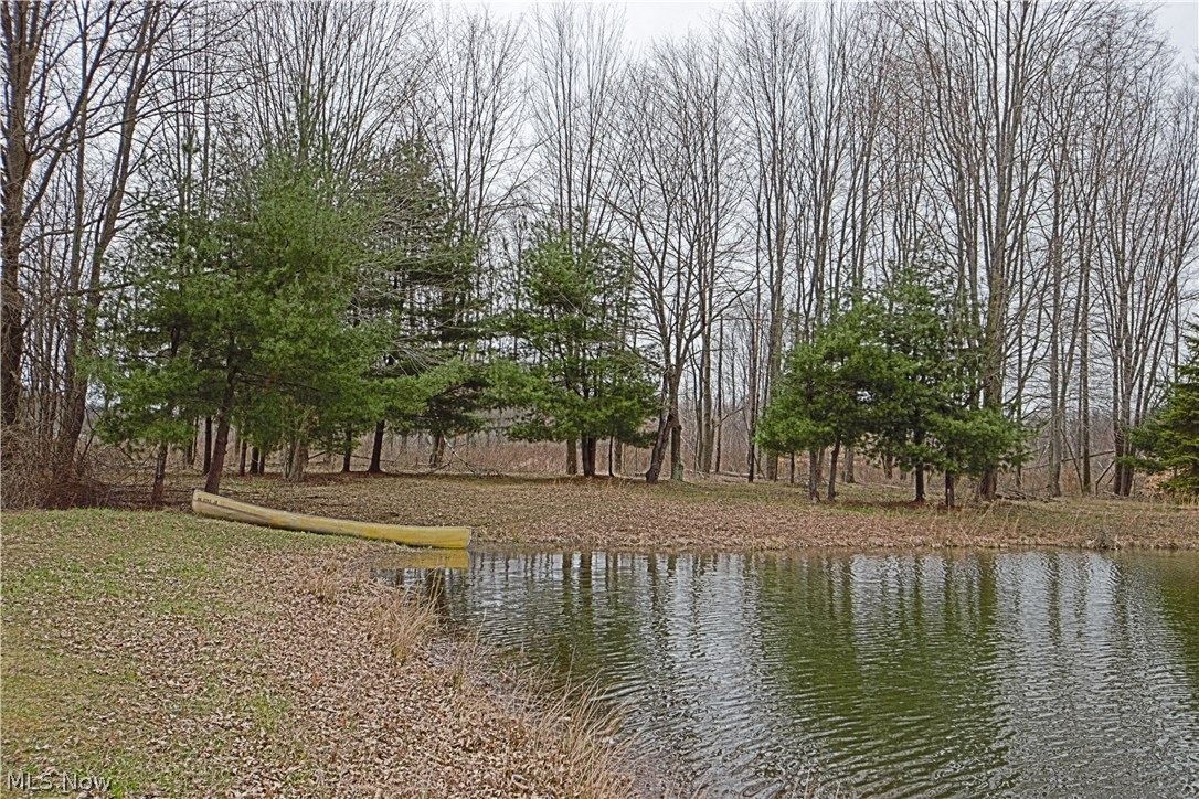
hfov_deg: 53.1
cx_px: 600
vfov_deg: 36.9
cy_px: 400
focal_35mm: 36
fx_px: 1199
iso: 400
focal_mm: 24
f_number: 11
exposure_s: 1/320
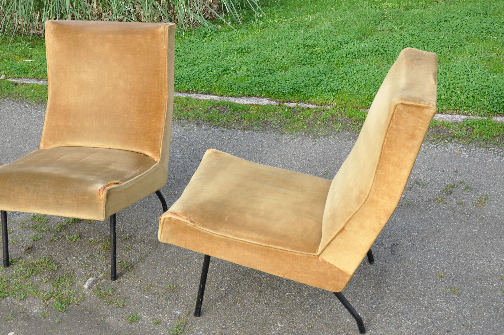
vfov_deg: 25.4
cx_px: 229
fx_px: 741
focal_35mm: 53
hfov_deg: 37.5
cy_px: 182
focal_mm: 32
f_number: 6.7
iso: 250
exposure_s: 1/180
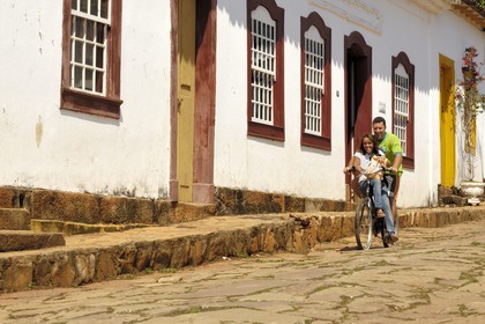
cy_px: 162
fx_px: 1414
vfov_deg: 13.0
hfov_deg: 19.5
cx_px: 242
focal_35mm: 105
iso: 100
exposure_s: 1/320
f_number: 8
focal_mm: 70
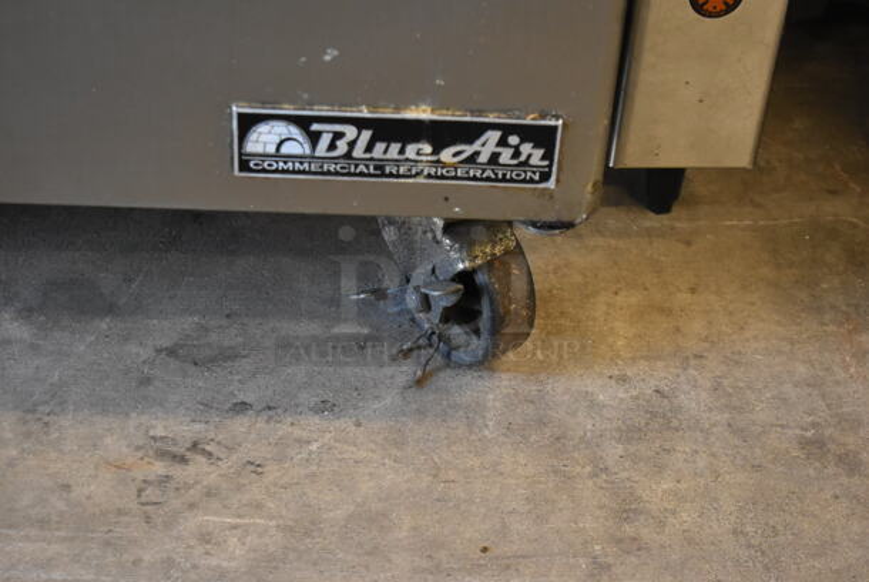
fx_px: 1740
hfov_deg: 28.0
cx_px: 434
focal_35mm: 72
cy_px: 291
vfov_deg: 19.0
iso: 2200
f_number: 5.3
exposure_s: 1/80
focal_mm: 48
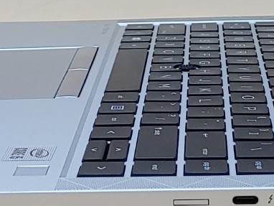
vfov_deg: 9.8
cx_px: 161
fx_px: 1164
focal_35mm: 147
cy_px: -98
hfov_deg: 13.4
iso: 50
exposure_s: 1/117
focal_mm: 4.36
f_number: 1.8
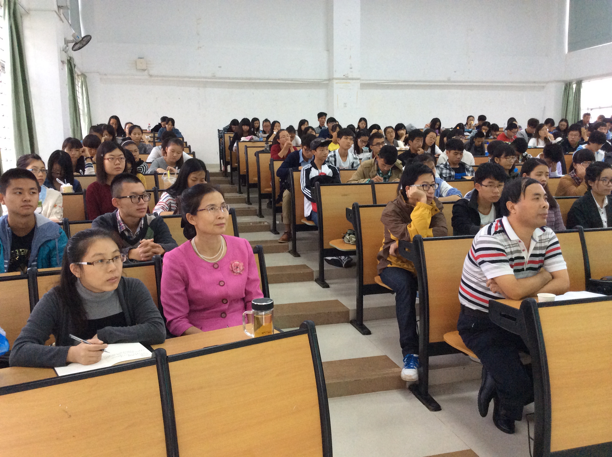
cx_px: 306
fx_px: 583
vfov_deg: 42.8
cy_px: 228
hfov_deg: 55.4
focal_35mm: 33
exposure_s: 1/24
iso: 200
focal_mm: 3.3
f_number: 2.4
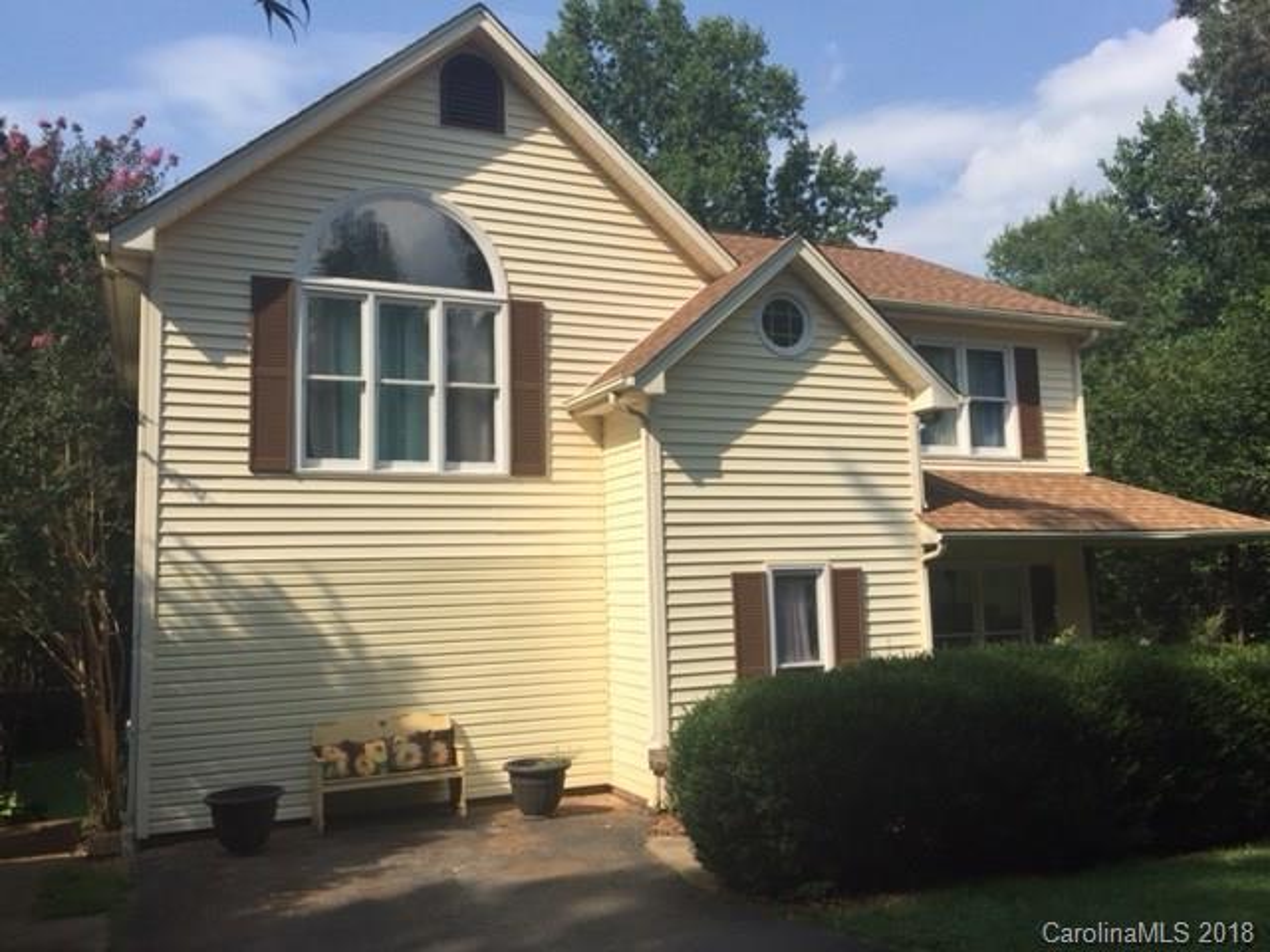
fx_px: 1064
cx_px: 635
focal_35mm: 29
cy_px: 476
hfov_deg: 61.7
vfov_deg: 48.2
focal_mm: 4.15
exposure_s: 1/2326
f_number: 2.2
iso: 32
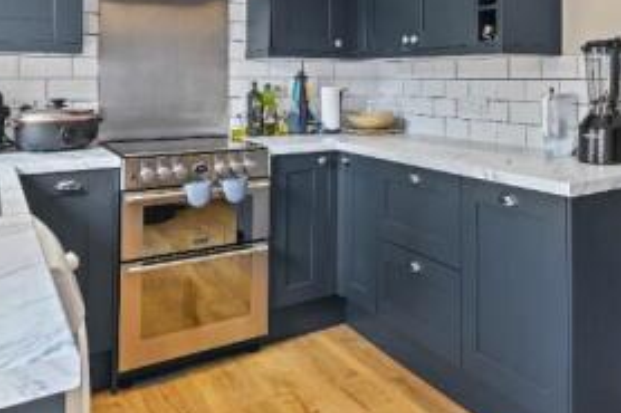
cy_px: 69
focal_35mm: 33
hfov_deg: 55.2
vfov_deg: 38.1
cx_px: 447
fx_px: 569
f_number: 8
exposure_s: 1/4
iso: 400
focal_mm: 14
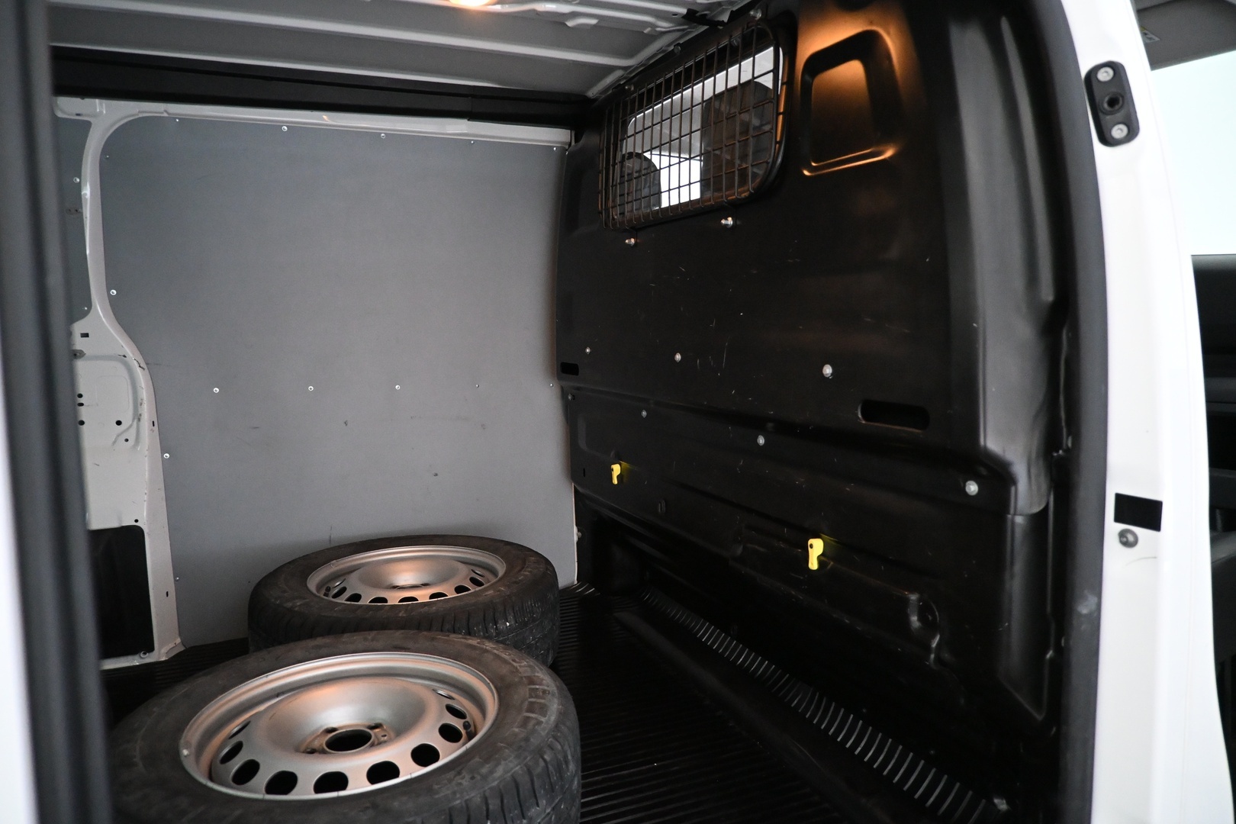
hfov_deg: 73.7
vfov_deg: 53.1
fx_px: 824
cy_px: 412
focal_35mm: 24
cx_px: 618
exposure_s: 1/60
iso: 4500
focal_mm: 16
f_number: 3.5
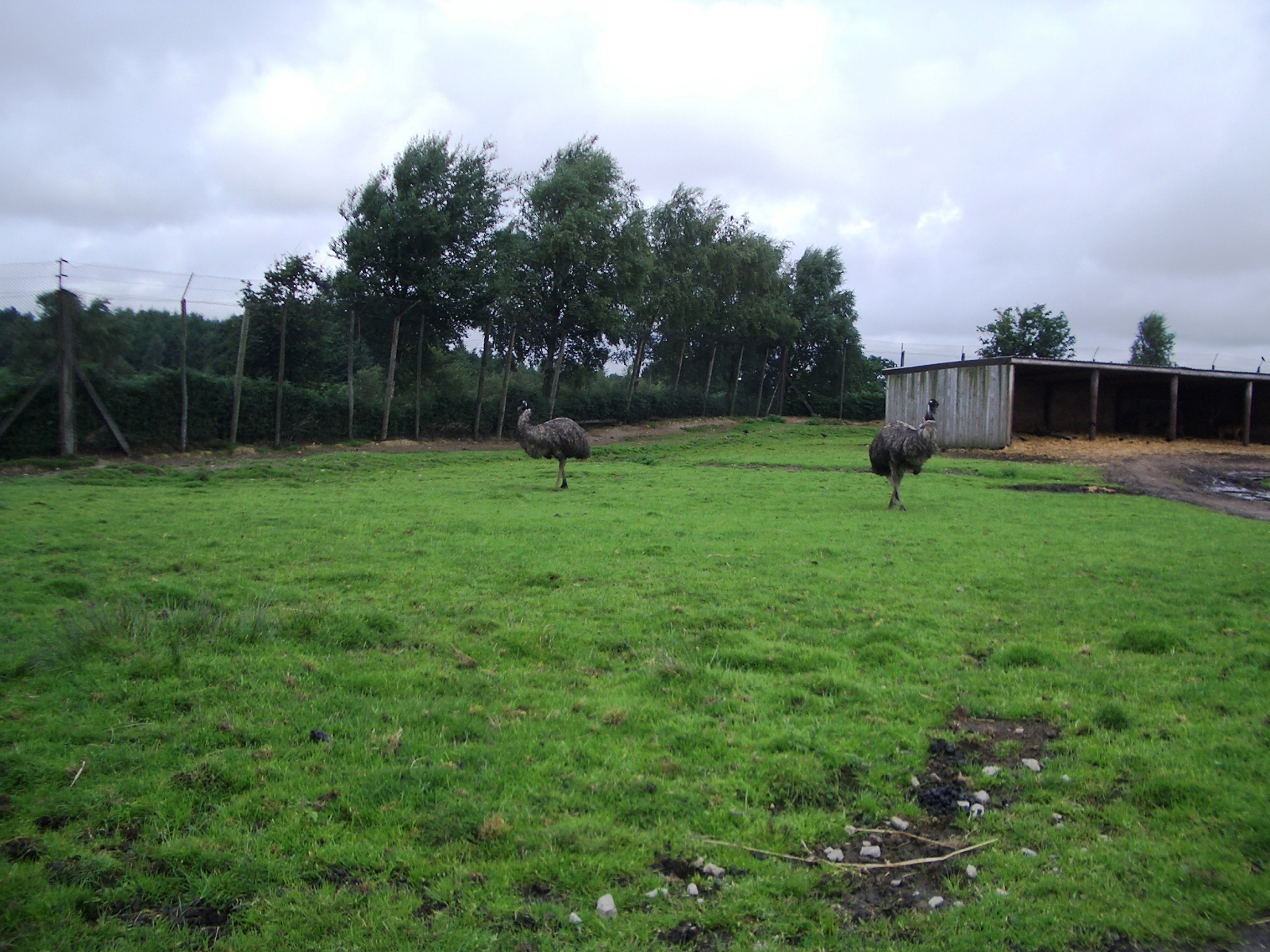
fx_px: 1284
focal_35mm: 35
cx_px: 635
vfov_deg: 40.7
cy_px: 476
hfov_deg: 52.6
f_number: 2.6
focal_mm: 5.8
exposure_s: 1/800
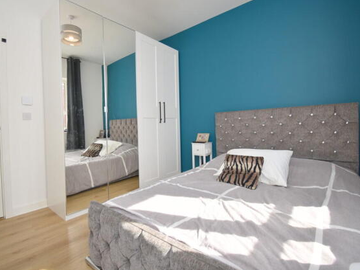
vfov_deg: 74.7
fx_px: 177
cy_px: 130
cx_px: 167
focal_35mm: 17
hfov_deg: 90.9
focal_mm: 10
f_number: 5
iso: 180
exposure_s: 1/200
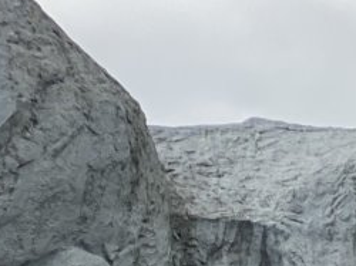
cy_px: 489
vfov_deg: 4.4
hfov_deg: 5.9
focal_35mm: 333
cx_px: 393
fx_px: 3421
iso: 20
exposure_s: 1/1170
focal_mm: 6
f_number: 2
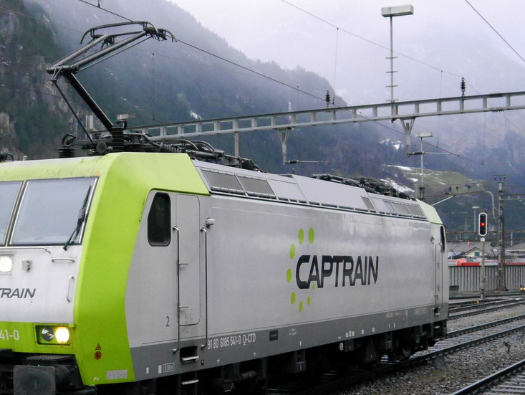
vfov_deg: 30.2
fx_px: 729
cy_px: 236
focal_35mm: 48
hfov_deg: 38.8
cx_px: 147
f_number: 3.9
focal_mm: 16
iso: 2000
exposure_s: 1/400
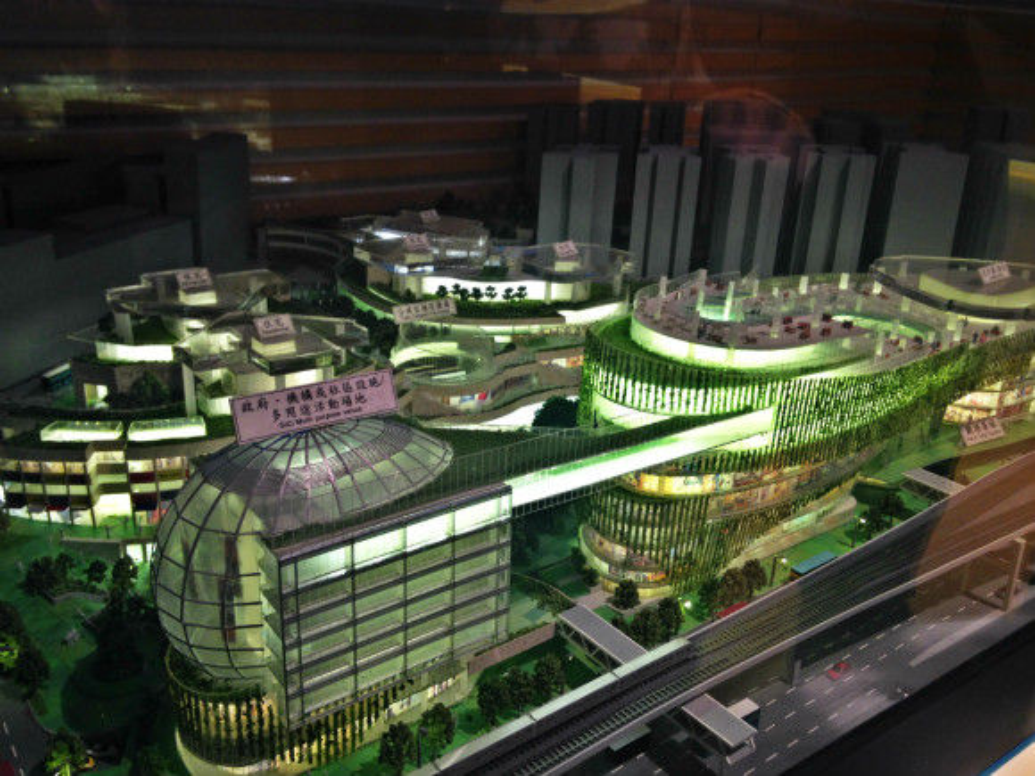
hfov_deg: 55.4
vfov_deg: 42.9
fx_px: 987
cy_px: 388
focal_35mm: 33
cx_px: 518
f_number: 2.4
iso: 64
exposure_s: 1/20
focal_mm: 4.12
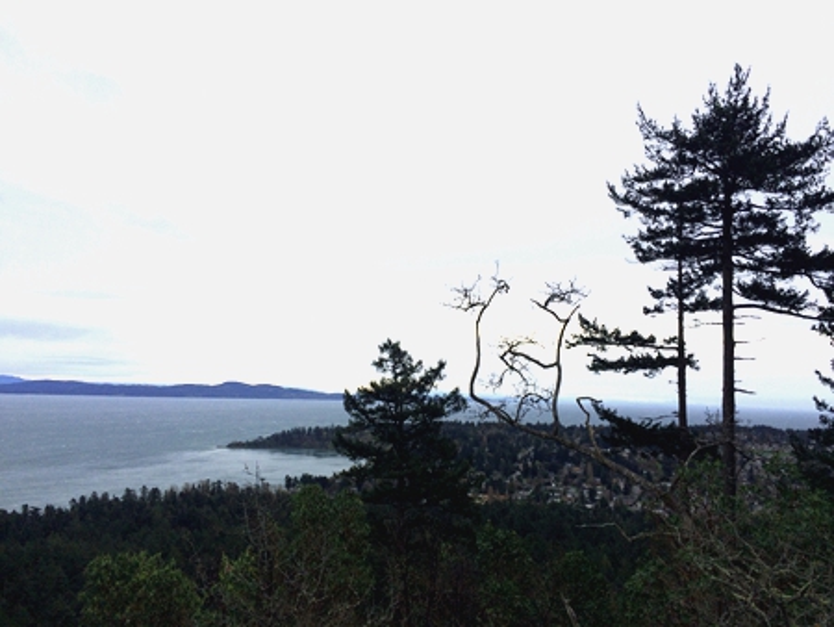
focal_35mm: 29
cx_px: 417
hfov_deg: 61.6
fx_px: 699
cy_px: 314
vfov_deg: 48.3
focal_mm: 4.15
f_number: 2.2
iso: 32
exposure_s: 1/707
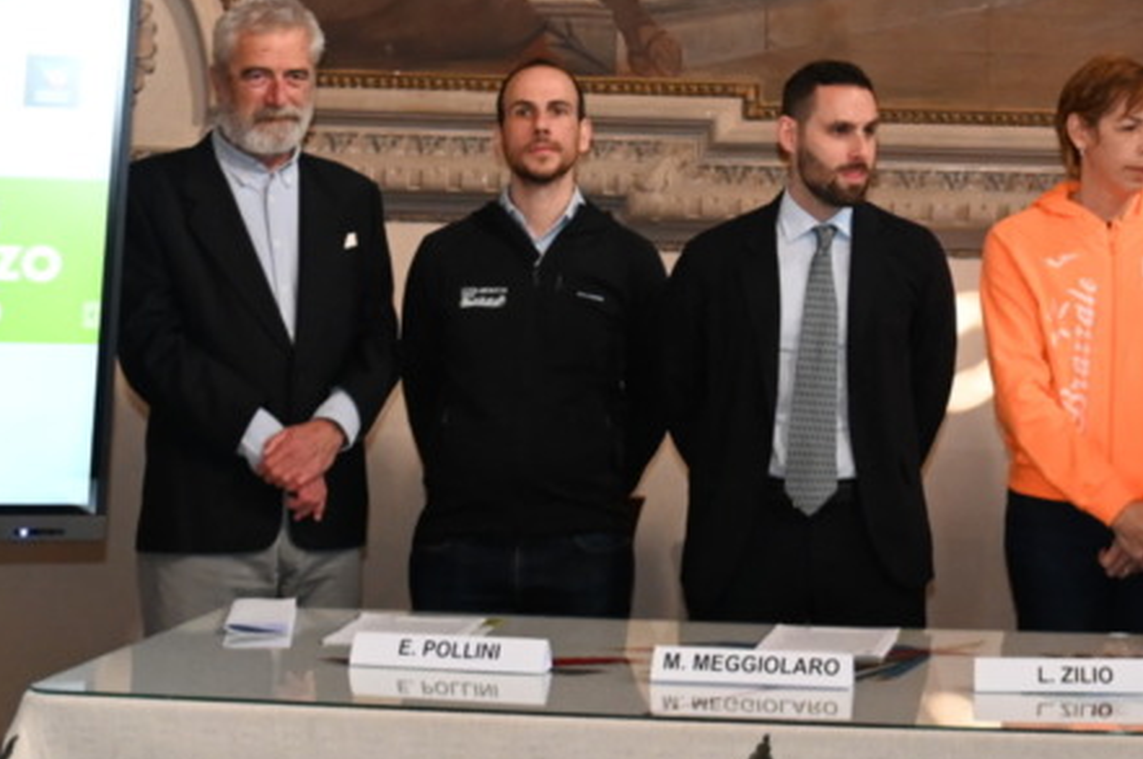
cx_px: 1104
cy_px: -154
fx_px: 2759
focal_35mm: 87
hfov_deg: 22.6
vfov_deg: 15.1
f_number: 4
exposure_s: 1/160
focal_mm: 30
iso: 2500
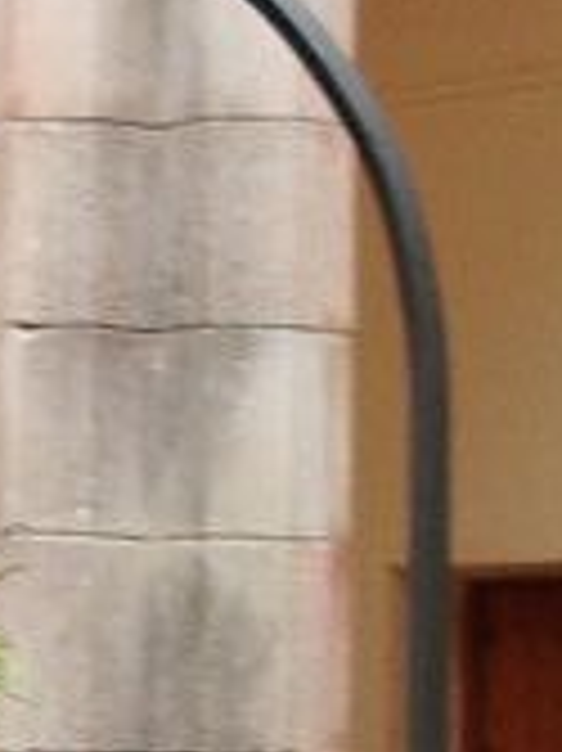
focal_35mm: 215
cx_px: -355
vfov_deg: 9.2
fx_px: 4660
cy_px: 405
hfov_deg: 6.8
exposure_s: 1/80
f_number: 2.6
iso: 100
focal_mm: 5.8
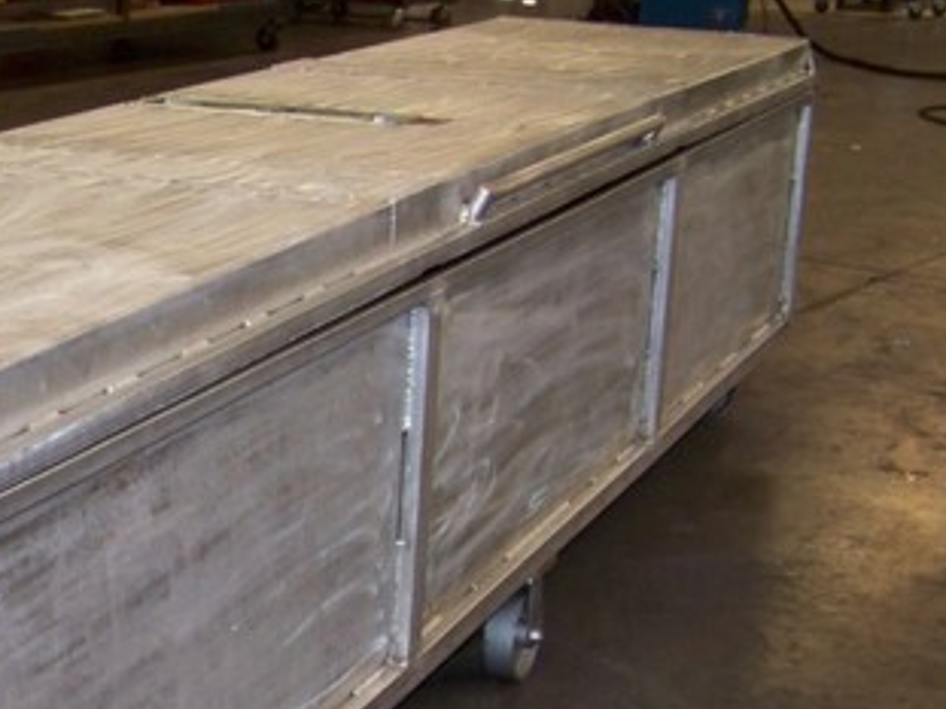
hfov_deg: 23.3
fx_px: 2213
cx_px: 52
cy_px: 662
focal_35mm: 81
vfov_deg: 17.9
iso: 200
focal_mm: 5.85
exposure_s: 1/30
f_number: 2.8
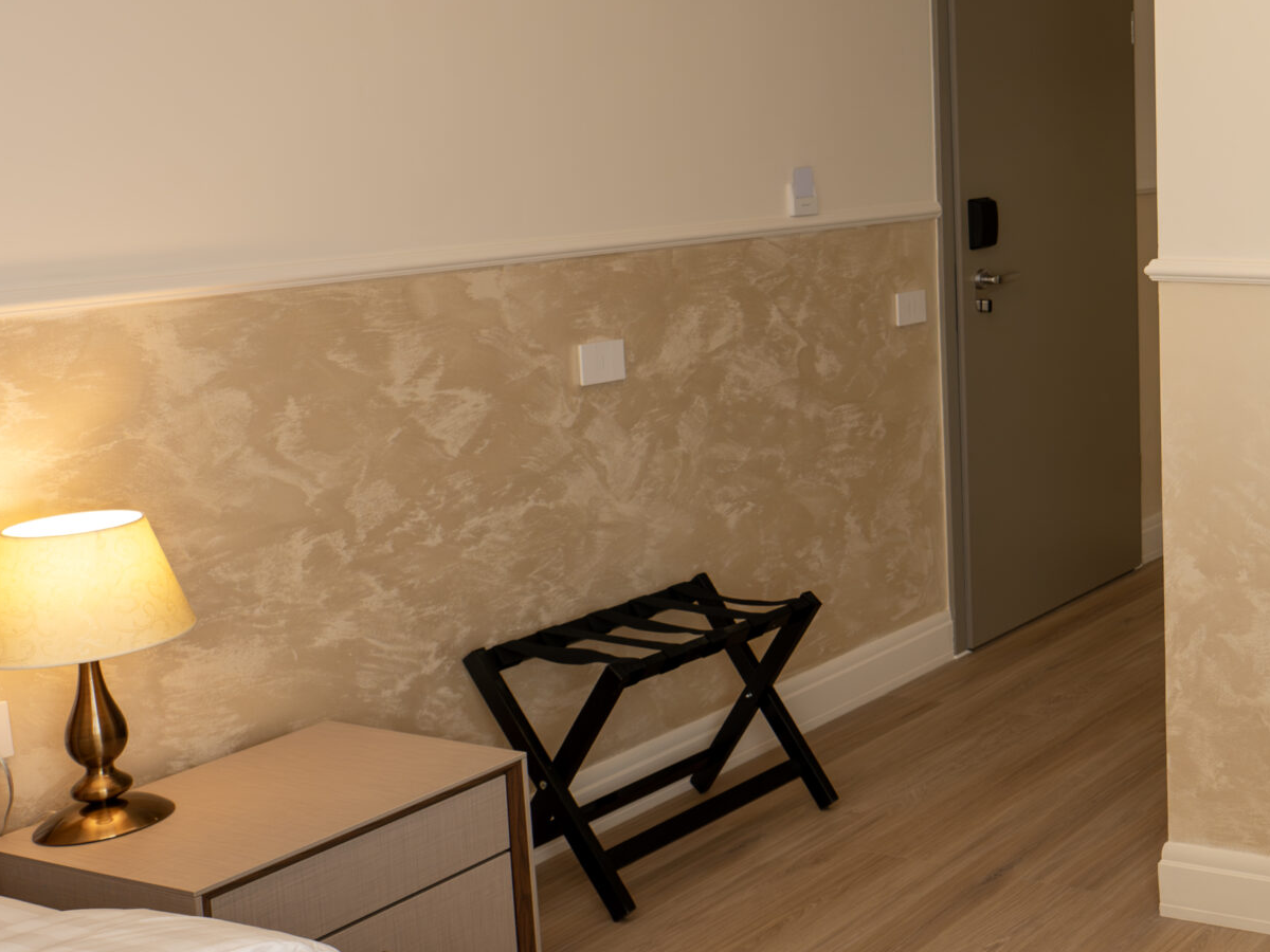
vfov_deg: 35.1
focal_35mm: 41
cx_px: 1232
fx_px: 1504
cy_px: 524
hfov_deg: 40.8
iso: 640
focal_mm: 20
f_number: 4.5
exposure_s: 1/200
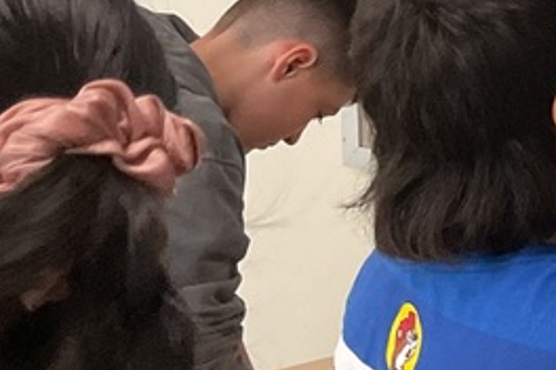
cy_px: -11
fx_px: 1807
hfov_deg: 15.3
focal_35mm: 117
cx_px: 969
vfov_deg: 11.6
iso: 100
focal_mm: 3
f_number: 1.8
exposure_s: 1/60
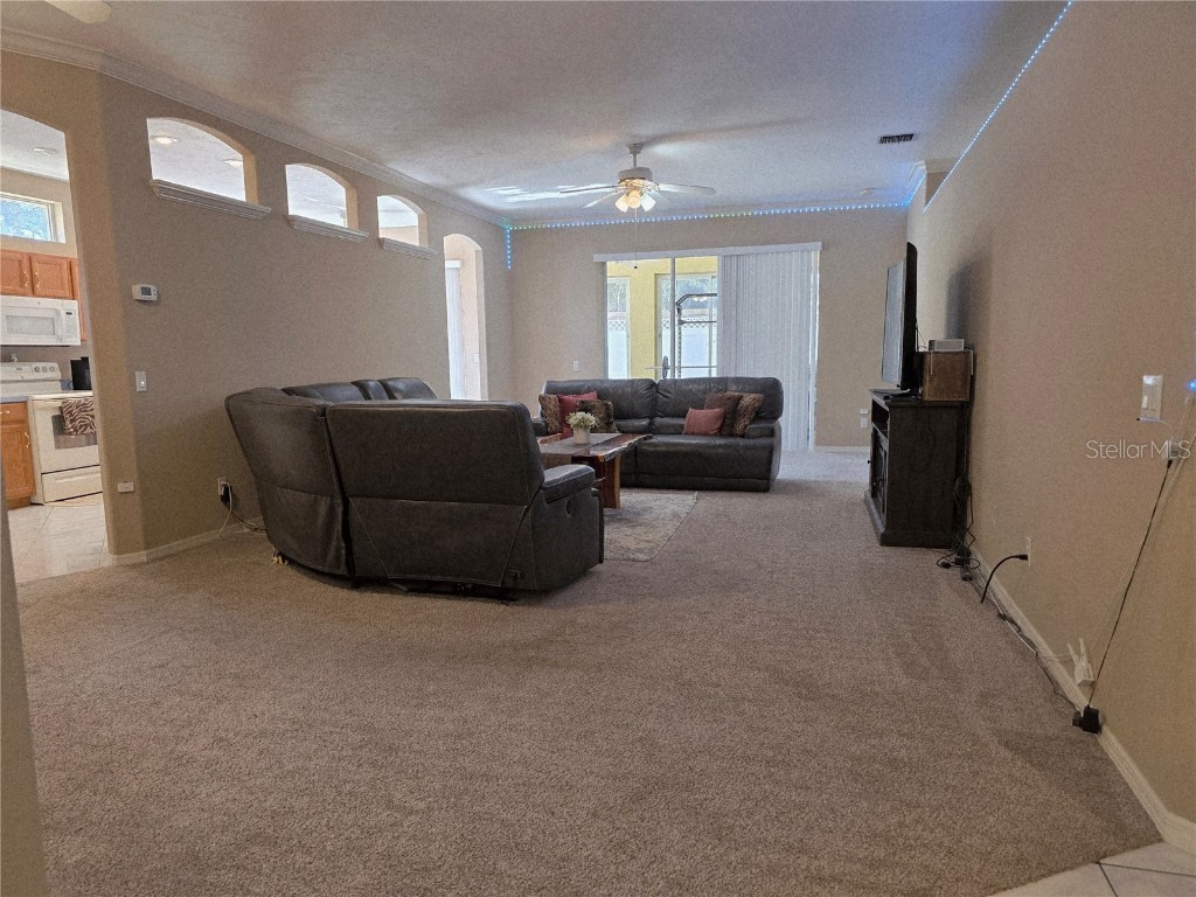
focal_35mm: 23
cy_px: 448
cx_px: 598
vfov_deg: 58.9
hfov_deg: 73.9
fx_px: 795
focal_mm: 6.3
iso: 320
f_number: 1.7
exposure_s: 1/120
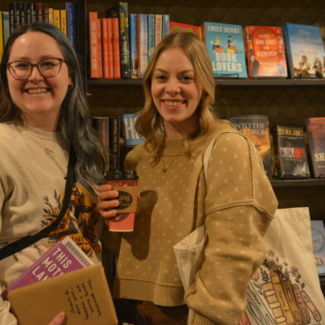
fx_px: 574
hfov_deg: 31.5
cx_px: 117
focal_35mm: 54
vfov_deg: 31.6
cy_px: 162
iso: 1000
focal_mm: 28
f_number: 4
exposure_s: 1/30
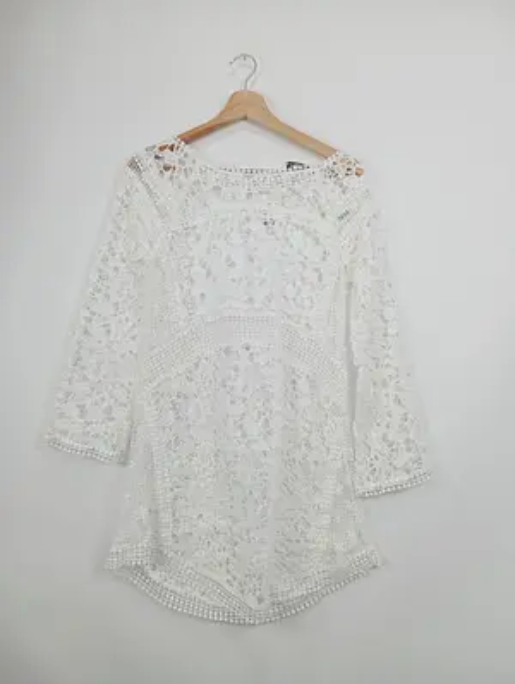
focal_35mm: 28
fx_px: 554
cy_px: 342
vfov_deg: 63.4
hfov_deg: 49.9
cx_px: 258
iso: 58
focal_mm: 4.22
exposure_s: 1/100
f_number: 1.8
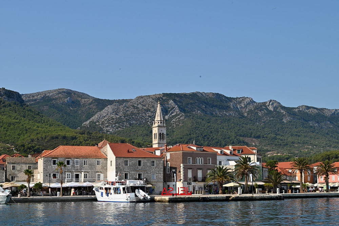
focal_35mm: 70
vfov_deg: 19.5
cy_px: 113
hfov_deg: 28.8
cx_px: 170
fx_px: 659
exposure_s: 1/125
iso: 100
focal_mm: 70
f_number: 16
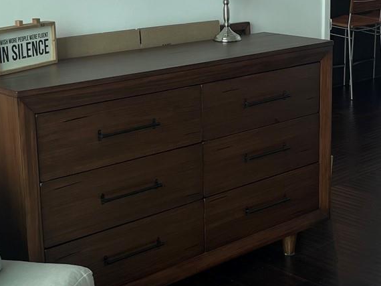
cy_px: 117
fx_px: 803
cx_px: 285
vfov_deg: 20.1
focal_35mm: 73
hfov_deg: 26.4
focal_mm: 4.2
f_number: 1.6
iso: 40
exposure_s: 1/121
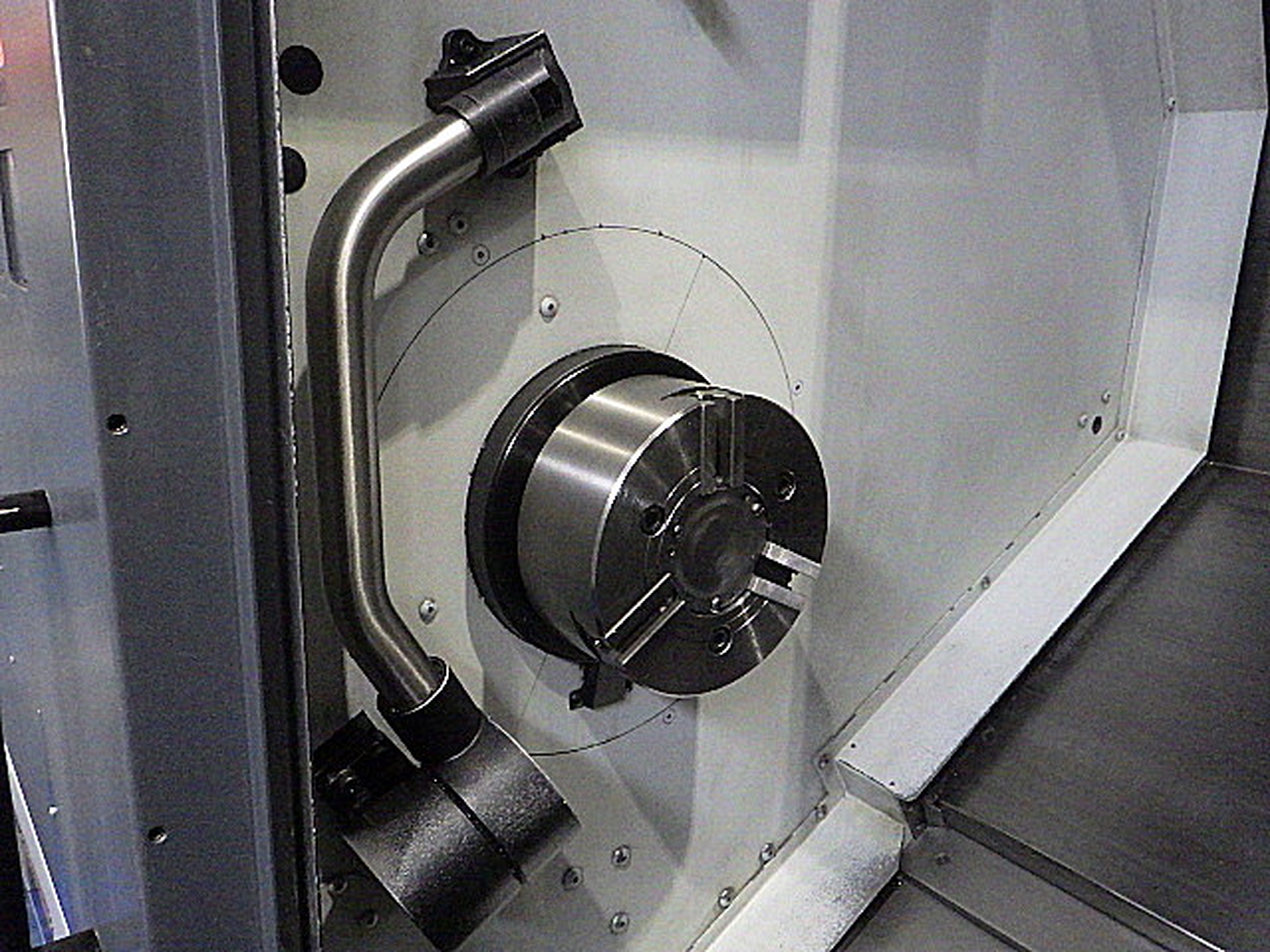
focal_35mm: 28
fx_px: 1027
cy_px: 476
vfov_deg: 49.7
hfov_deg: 63.4
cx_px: 635
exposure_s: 1/45
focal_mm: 5
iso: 1000
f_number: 3.5
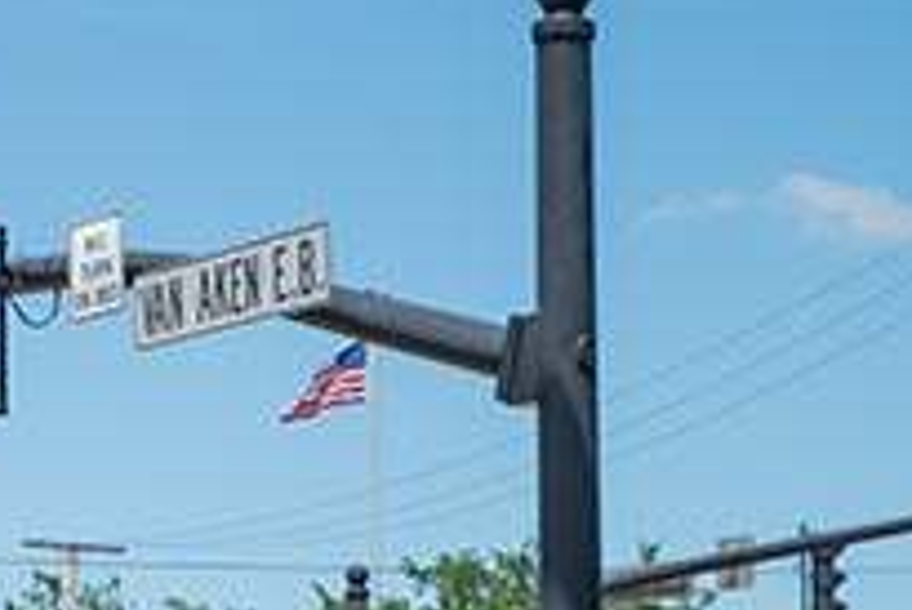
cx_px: -125
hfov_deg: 14.7
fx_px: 3448
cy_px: 764
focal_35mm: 136
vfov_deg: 9.9
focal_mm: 48
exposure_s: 1/1500
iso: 200
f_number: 8
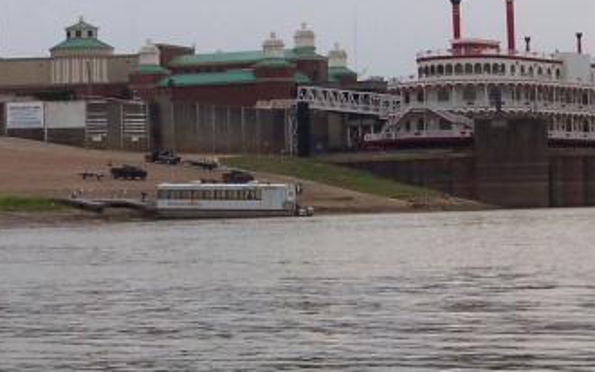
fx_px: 2042
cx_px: 227
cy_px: 109
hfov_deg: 16.6
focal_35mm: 126
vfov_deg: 10.4
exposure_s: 1/350
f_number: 5.6
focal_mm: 10.7
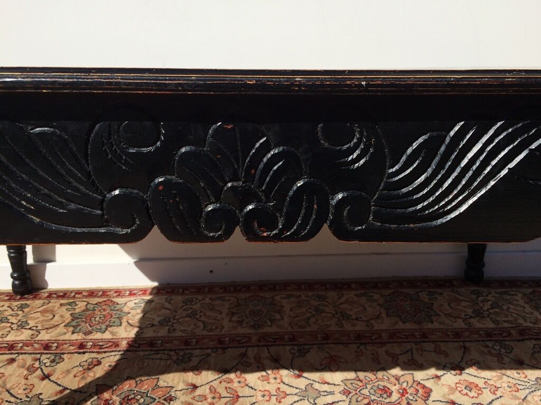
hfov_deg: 61.7
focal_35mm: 29
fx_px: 453
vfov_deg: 48.2
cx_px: 270
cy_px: 202
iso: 32
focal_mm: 4.15
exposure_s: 1/2740
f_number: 2.2
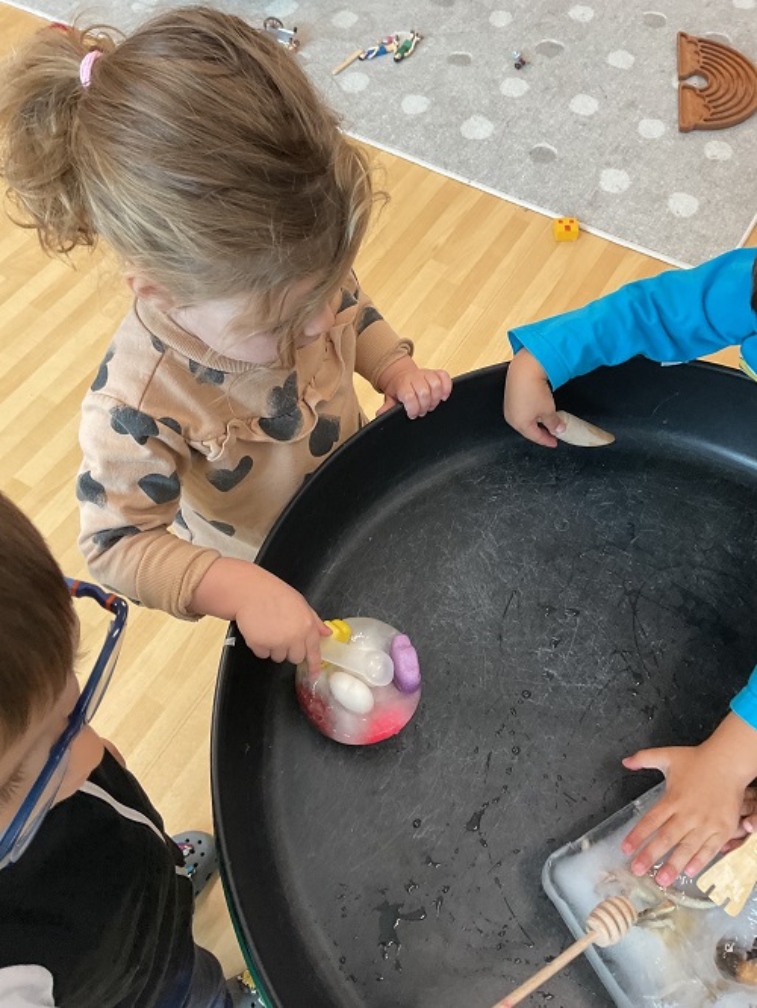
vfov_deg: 61.6
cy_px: 504
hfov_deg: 48.3
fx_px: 845
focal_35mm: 29
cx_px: 378
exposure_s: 1/60
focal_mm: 3
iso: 125
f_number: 1.8
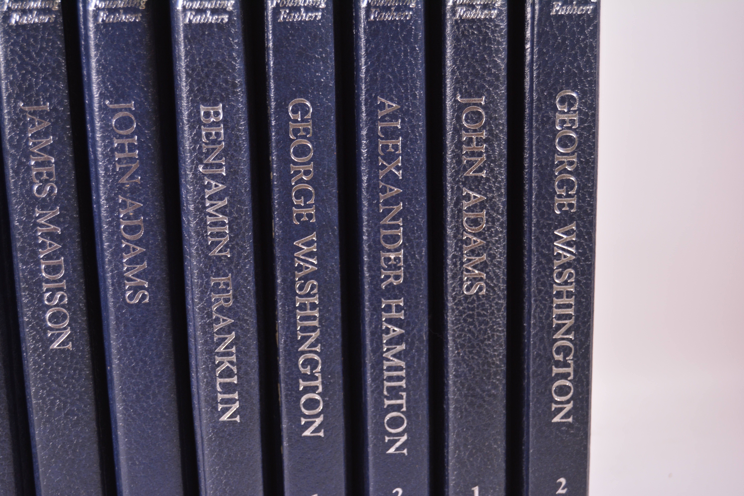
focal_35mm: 68
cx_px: 372
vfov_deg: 20.2
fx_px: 1395
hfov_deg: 29.9
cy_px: 248
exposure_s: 1/80
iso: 400
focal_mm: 45
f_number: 5.3
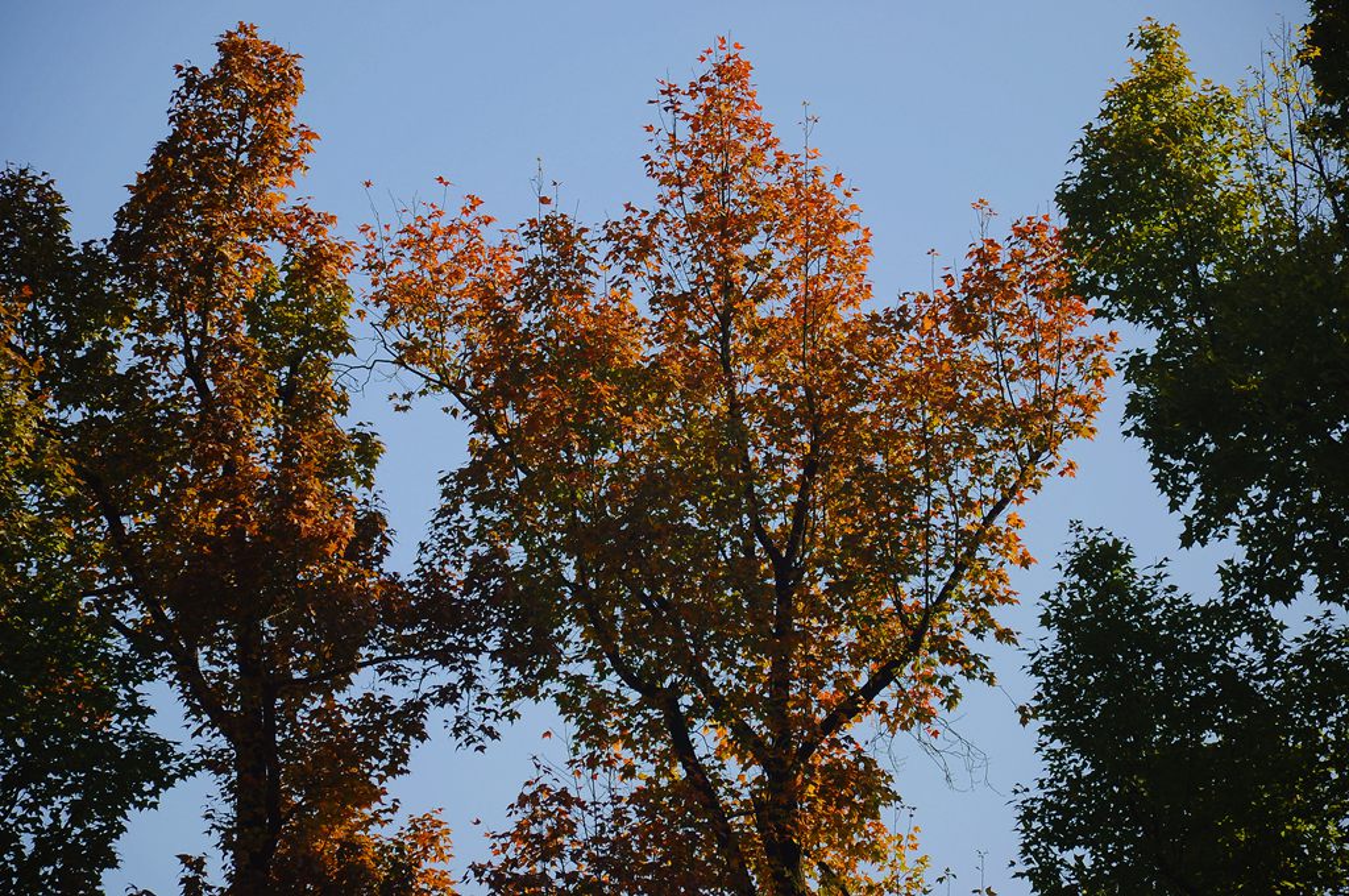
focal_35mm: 158
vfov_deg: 8.7
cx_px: 674
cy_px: 448
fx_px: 5894
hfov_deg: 13.1
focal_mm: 105
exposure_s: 1/320
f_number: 7.1
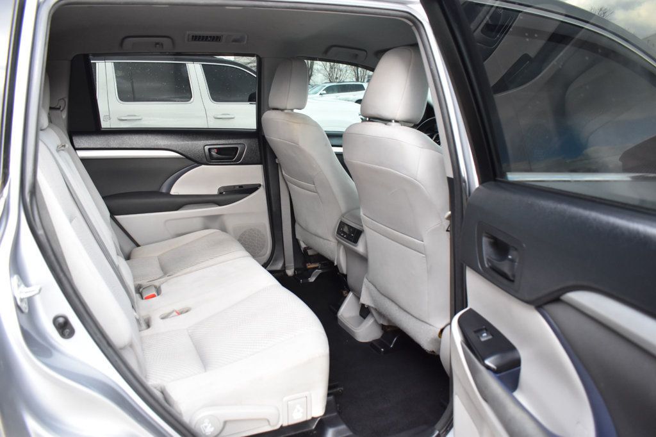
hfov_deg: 67.4
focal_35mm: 27
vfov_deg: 47.9
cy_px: 218
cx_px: 328
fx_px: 492
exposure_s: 1/125
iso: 800
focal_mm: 18
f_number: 4.5
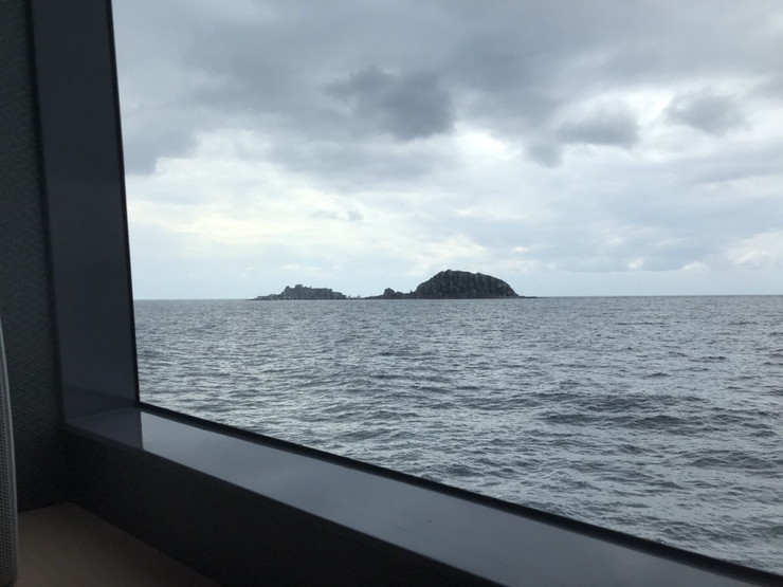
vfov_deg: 49.7
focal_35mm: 28
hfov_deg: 63.4
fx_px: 633
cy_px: 294
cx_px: 392
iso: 20
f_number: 1.8
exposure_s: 1/2037
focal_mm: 3.99
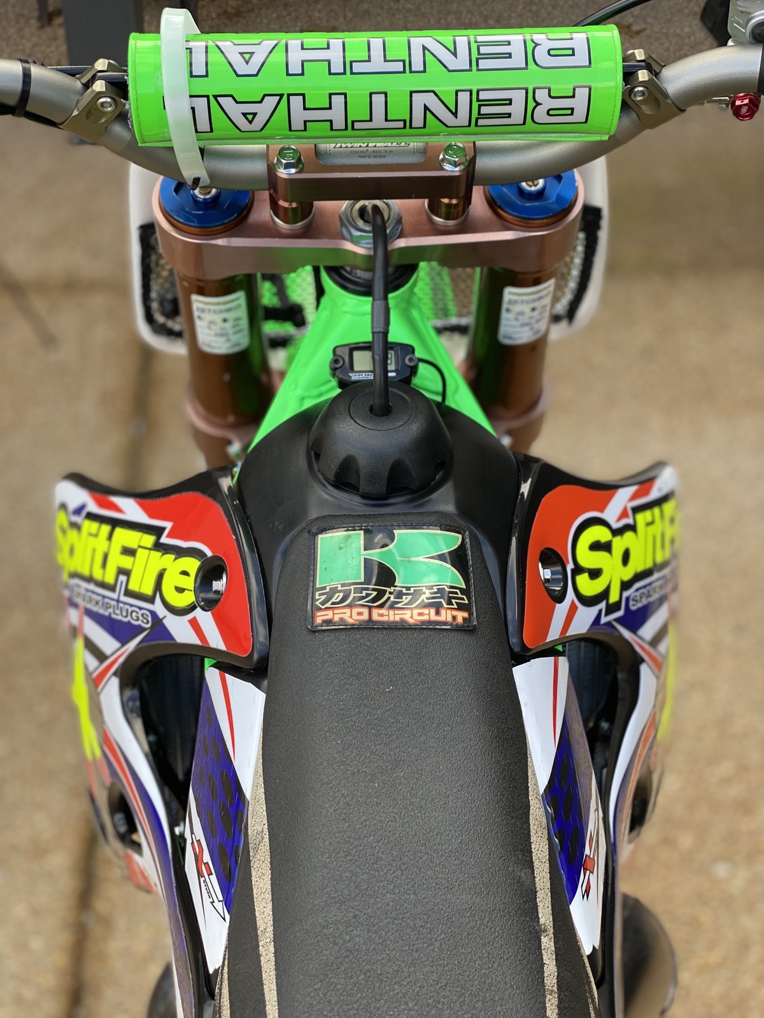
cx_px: 382
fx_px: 1530
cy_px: 509
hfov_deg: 28.0
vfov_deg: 36.8
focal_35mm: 52
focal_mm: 6
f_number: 2
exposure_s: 1/122
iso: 25
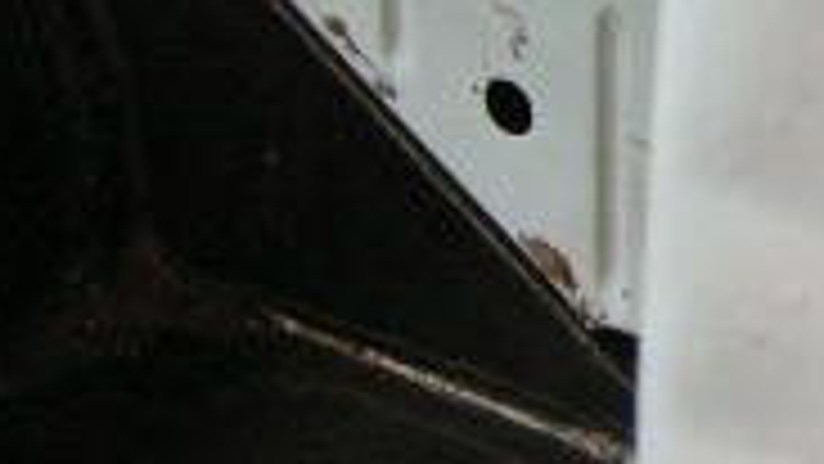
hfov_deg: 14.1
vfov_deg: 8.3
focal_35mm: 145
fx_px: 3169
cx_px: 1126
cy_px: 68
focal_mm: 6.3
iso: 200
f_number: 2.8
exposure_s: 1/40
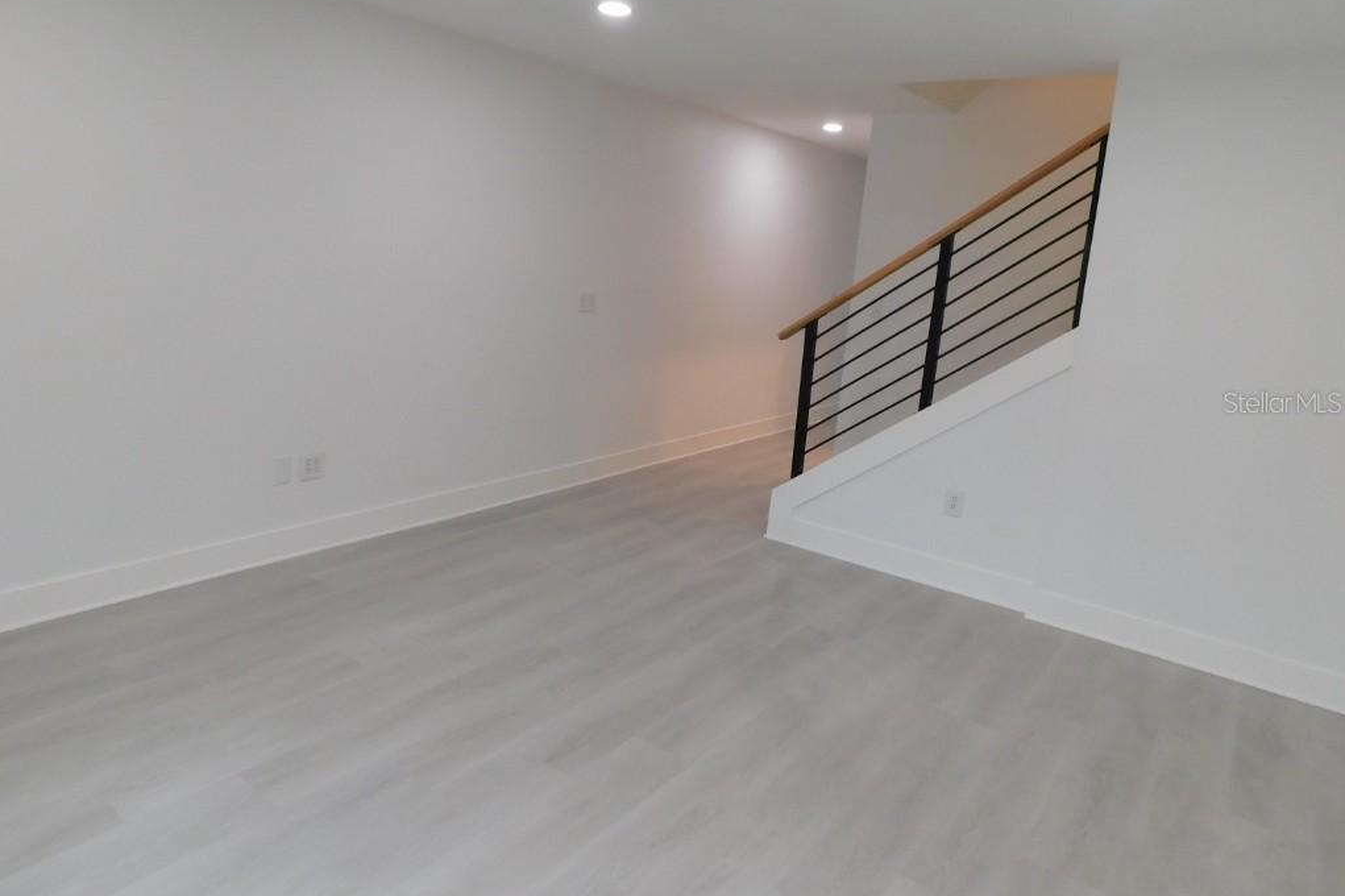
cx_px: 673
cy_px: 402
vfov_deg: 53.0
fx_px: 896
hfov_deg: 73.8
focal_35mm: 24
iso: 125
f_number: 3
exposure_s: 1/30
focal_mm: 4
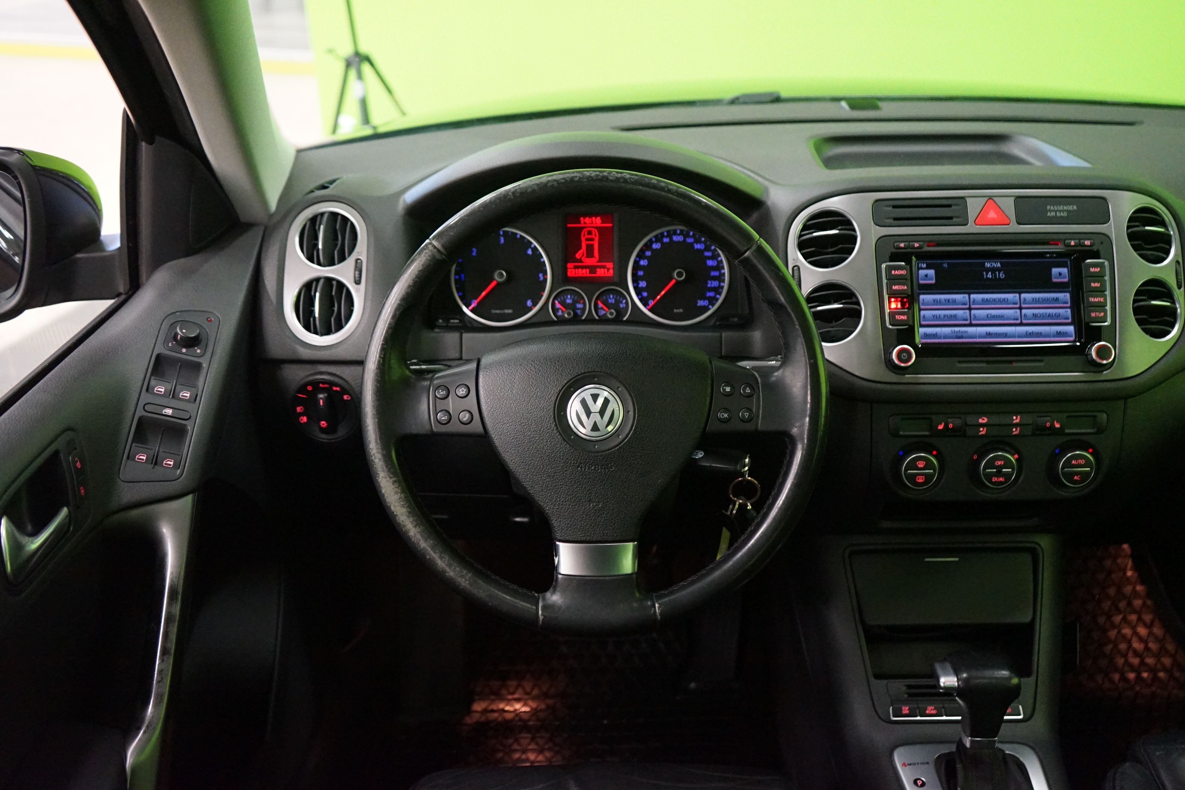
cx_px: 592
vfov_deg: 40.0
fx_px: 1086
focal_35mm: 33
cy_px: 395
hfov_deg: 57.2
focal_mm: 33
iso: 6400
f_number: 4
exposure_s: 1/30
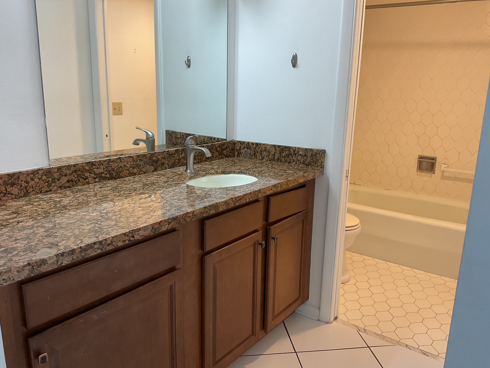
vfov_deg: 48.2
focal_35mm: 29
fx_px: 411
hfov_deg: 61.7
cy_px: 184
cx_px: 245
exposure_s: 1/60
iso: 50
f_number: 1.8
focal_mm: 3
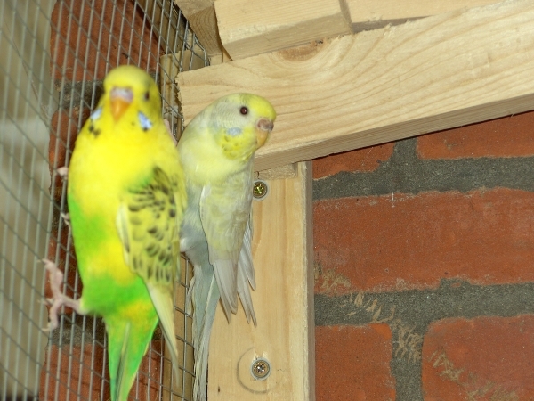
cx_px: 267
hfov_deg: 11.8
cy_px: 200
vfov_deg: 8.8
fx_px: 2592
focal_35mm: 168
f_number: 4.8
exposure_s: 1/110
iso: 64
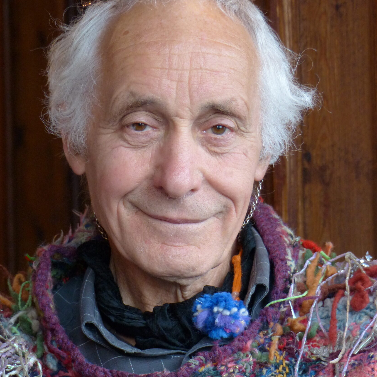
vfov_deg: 8.3
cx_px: 161
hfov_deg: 8.3
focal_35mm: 211
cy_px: 219
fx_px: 2600
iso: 250
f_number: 2.8
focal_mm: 27.8
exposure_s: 1/80
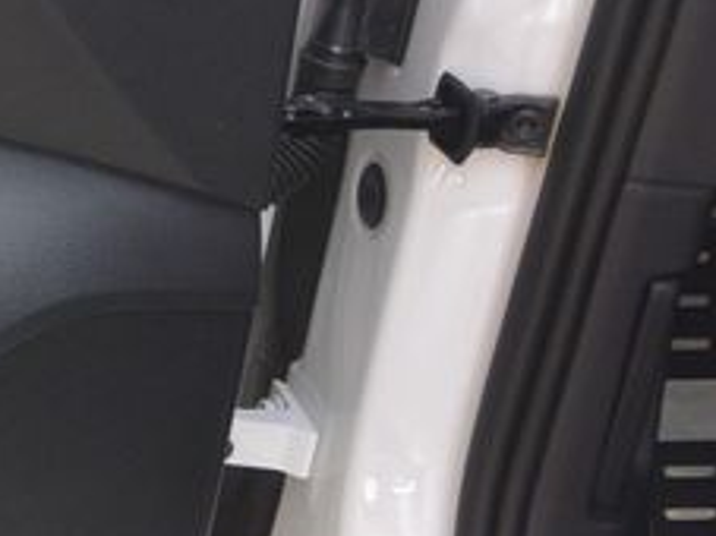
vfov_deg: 12.6
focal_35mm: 117
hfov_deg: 13.7
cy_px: 134
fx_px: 2419
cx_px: -817
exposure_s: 1/320
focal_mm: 10
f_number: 3.5
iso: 160
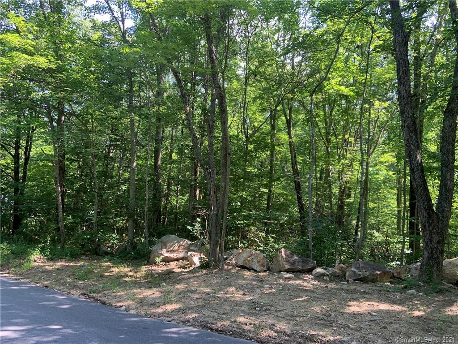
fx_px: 344
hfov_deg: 67.3
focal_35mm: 26
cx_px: 229
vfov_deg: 53.1
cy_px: 172
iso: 50
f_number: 1.8
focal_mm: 4.25
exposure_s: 1/121
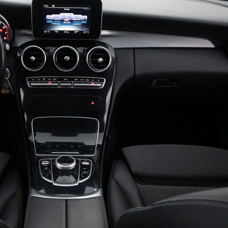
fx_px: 360
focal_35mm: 48
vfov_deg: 35.1
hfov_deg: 34.6
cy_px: 118
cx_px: 65
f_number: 3.8
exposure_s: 1/60
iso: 2500
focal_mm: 18.5
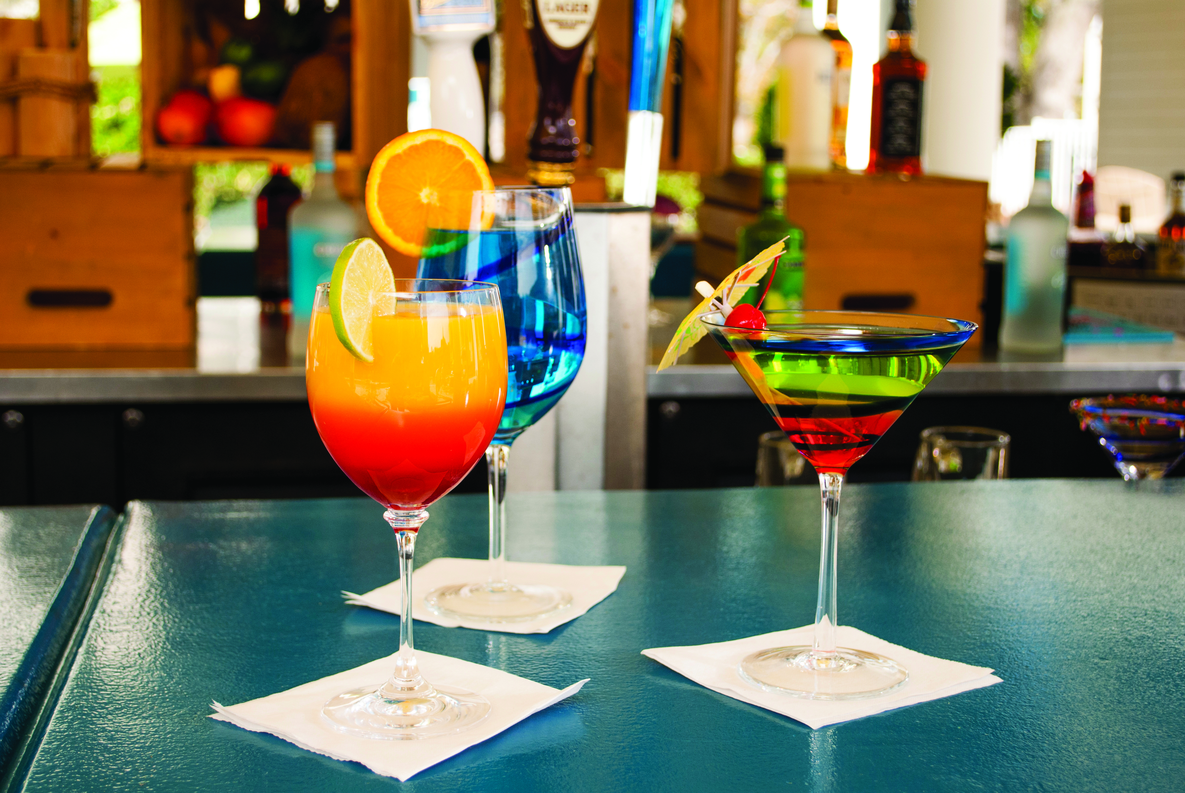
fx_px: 1730
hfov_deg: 37.8
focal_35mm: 52
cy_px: 396
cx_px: 592
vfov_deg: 25.8
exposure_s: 1/320
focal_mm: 35
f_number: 5.3
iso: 200
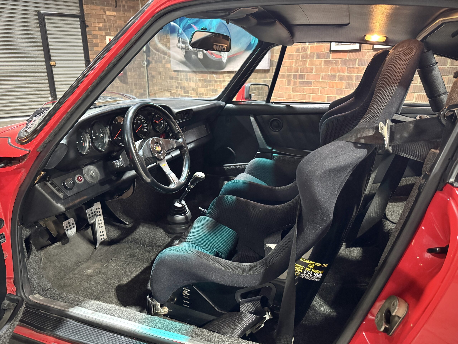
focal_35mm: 24
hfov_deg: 71.6
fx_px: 318
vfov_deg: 56.8
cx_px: 229
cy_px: 172
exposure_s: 1/33
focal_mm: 6.76
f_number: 1.78
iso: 1000
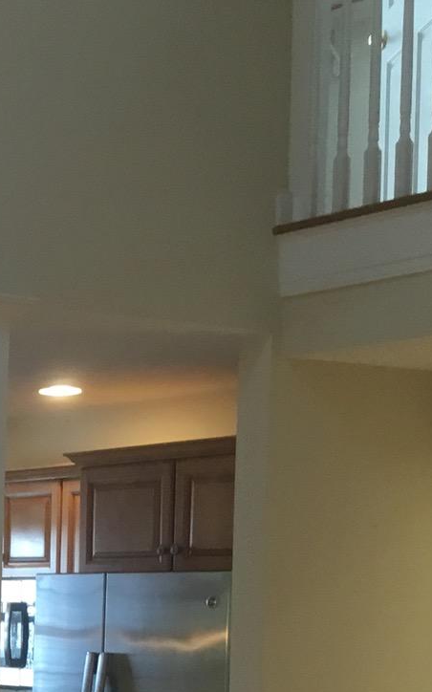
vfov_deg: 21.5
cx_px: -227
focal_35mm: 93
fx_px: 1753
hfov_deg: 13.2
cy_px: 703
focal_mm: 3.3
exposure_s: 1/30
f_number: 2.4
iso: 64
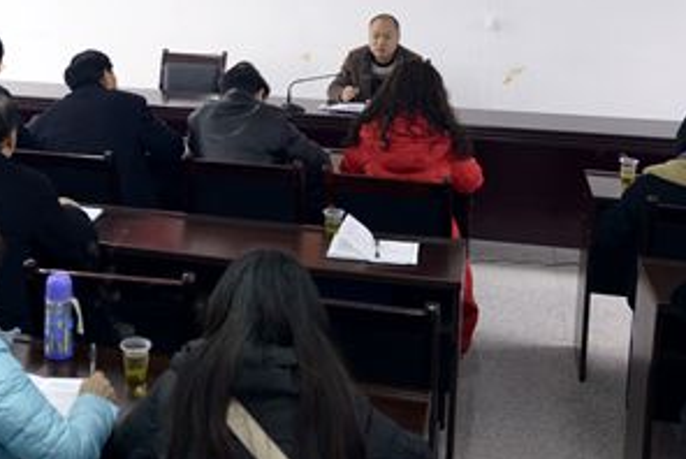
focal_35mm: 54
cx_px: 192
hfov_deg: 36.2
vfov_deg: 24.6
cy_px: 79
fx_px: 1030
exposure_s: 1/30
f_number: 3.5
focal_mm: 32
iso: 1100
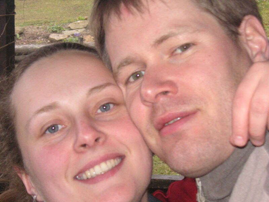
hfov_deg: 20.7
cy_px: 101
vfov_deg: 15.6
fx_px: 738
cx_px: 134
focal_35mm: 95
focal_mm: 15.7
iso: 160
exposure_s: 1/90
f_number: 4.9
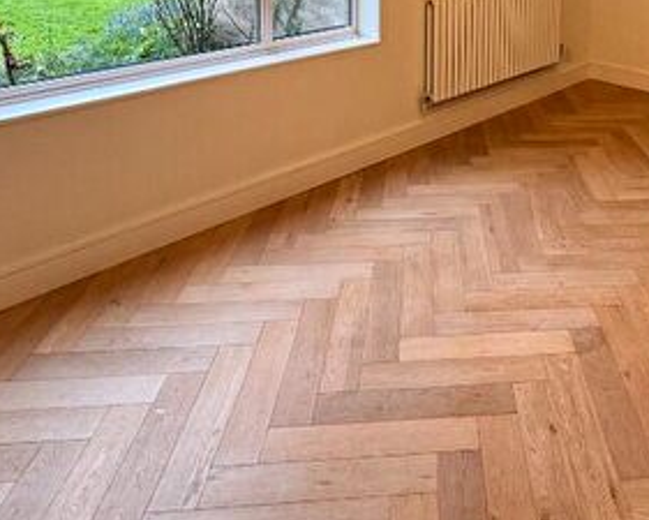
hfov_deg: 50.6
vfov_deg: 37.3
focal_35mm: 34
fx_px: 653
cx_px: 487
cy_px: -34
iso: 80
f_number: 2.2
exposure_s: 1/99
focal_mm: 2.22
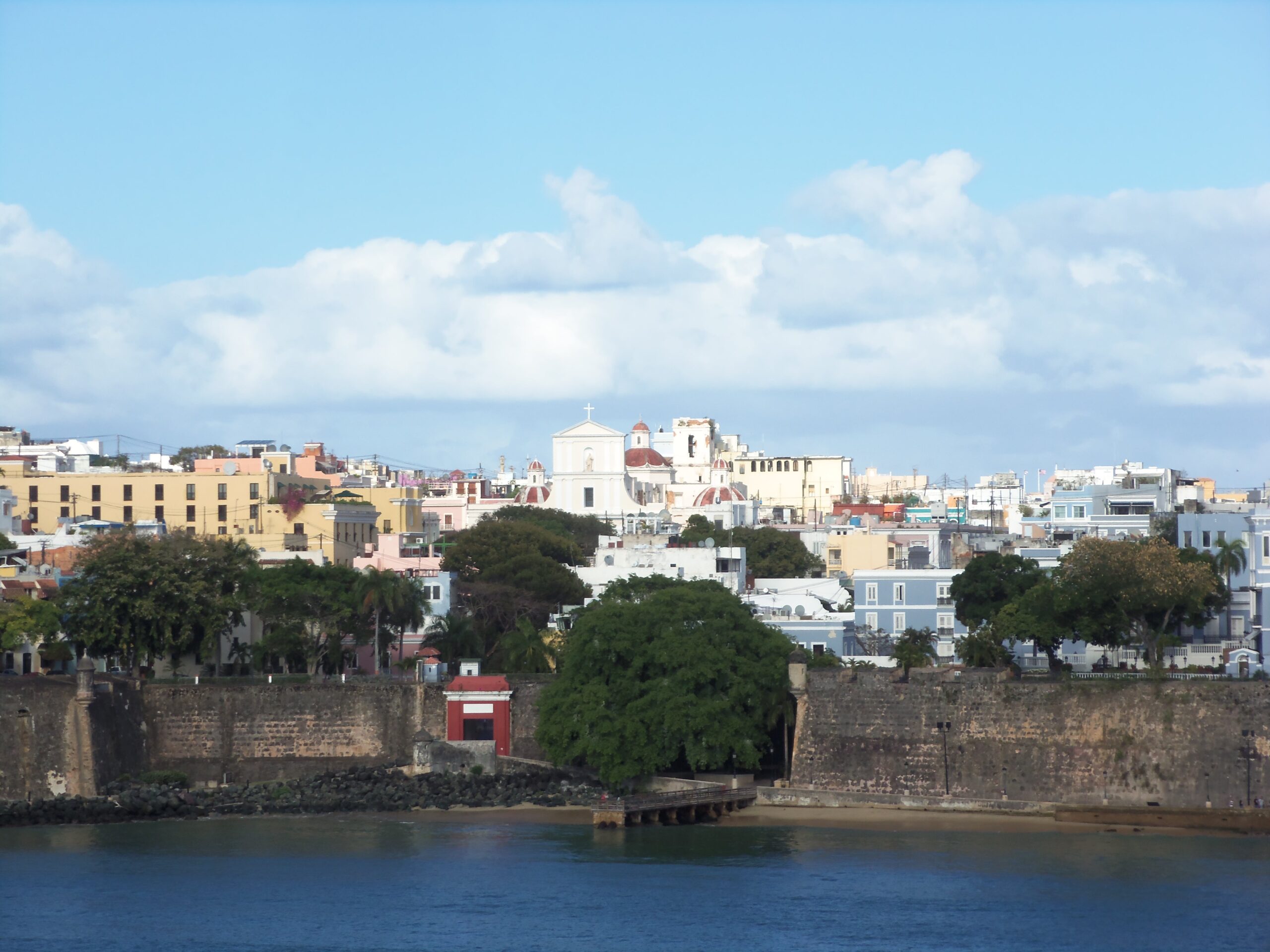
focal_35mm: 140
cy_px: 476
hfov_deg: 14.1
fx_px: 5136
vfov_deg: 10.6
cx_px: 635
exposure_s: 1/320
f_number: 5.7
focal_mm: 25.3
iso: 64
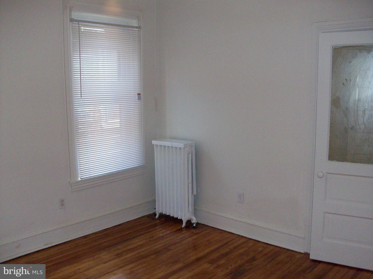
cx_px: 186
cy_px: 140
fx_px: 366
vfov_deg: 41.8
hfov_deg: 54.0
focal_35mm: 34
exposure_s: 1/60
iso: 160
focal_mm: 5.7
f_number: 2.8
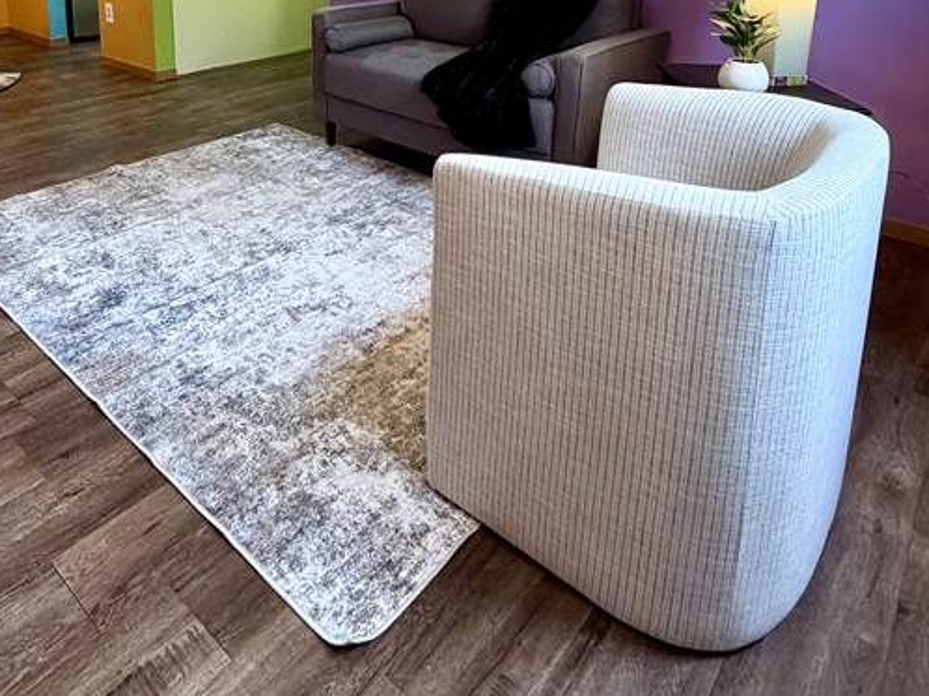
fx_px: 724
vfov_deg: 44.8
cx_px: 409
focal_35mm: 27
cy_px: 26
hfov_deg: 65.1
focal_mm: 2.22
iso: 320
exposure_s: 1/60
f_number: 2.2
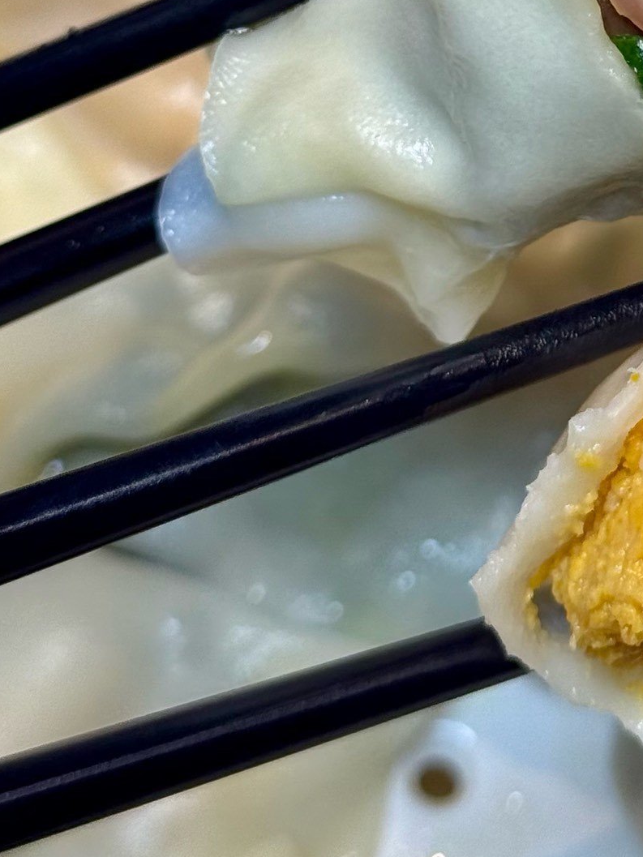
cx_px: 775
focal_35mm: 124
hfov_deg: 11.7
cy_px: -92
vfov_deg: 15.5
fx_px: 3070
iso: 80
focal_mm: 6.76
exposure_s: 1/269
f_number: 1.78
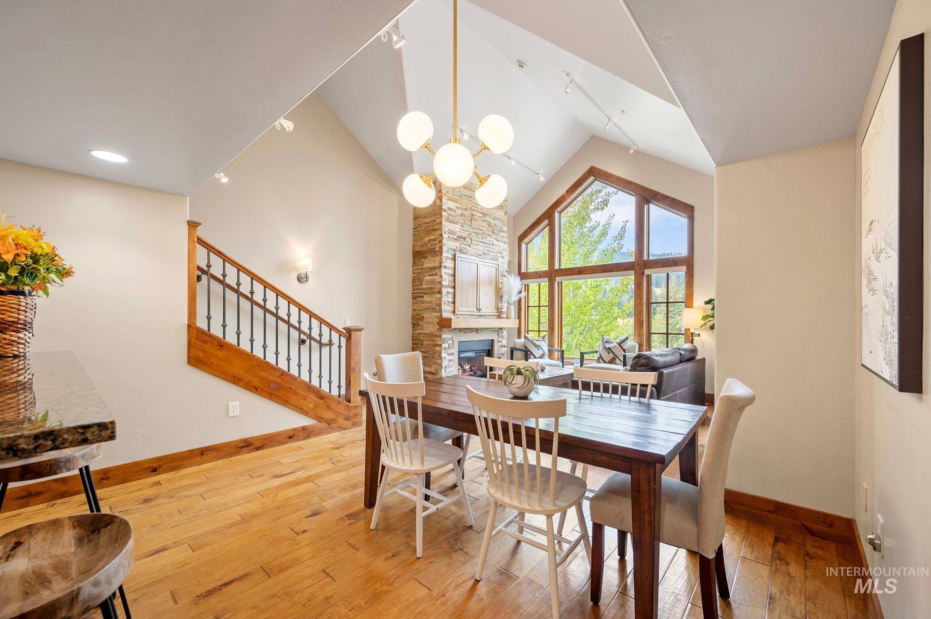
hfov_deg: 104.3
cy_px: 310
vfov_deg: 81.1
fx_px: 362
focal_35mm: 14
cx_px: 466
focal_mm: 14
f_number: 6.3
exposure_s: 1/13
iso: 160
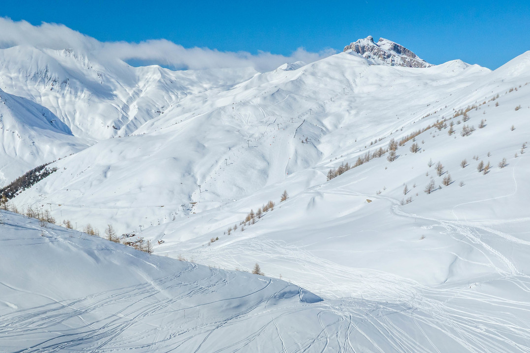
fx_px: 545
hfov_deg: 51.9
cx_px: 260
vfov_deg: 35.0
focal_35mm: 37
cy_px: 274
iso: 200
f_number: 10
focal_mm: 12.3
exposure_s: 1/1000
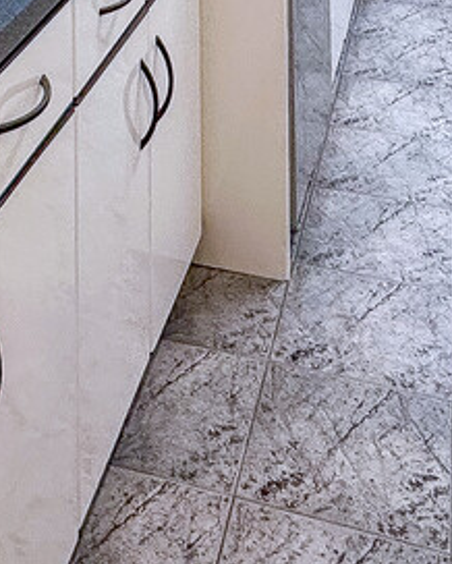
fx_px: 1119
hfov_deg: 22.4
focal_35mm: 67
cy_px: -390
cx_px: 63
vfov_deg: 21.2
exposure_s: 1/120
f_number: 2.2
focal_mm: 2.22
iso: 200
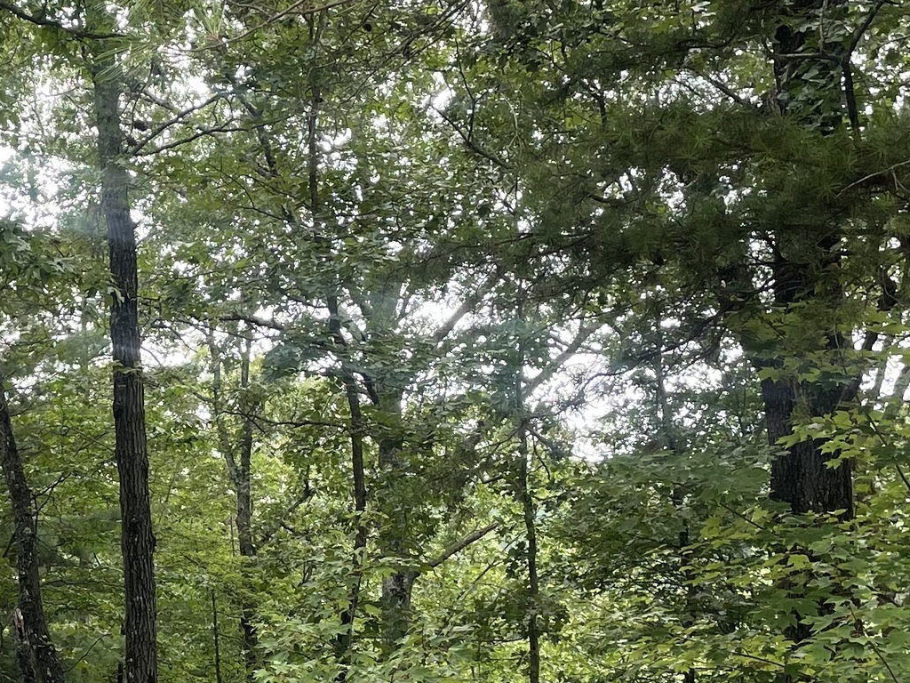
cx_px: -144
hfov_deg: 23.2
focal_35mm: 78
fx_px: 2050
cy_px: 514
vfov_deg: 18.8
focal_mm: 4.2
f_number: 1.6
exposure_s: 1/228
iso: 32
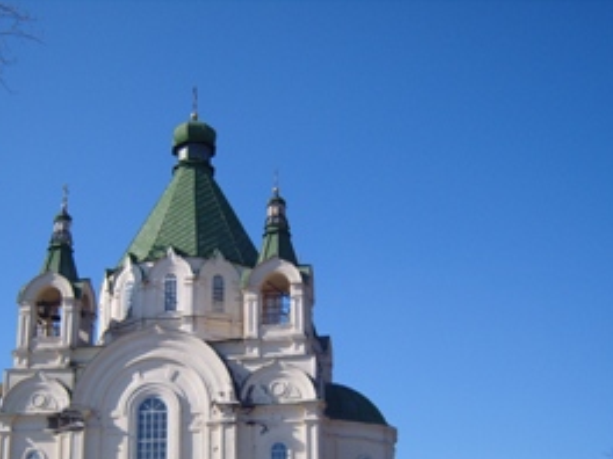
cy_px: 345
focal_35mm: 53
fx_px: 939
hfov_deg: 36.1
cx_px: 253
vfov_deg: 27.1
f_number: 7.1
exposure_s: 1/250
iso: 80
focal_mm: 7.4
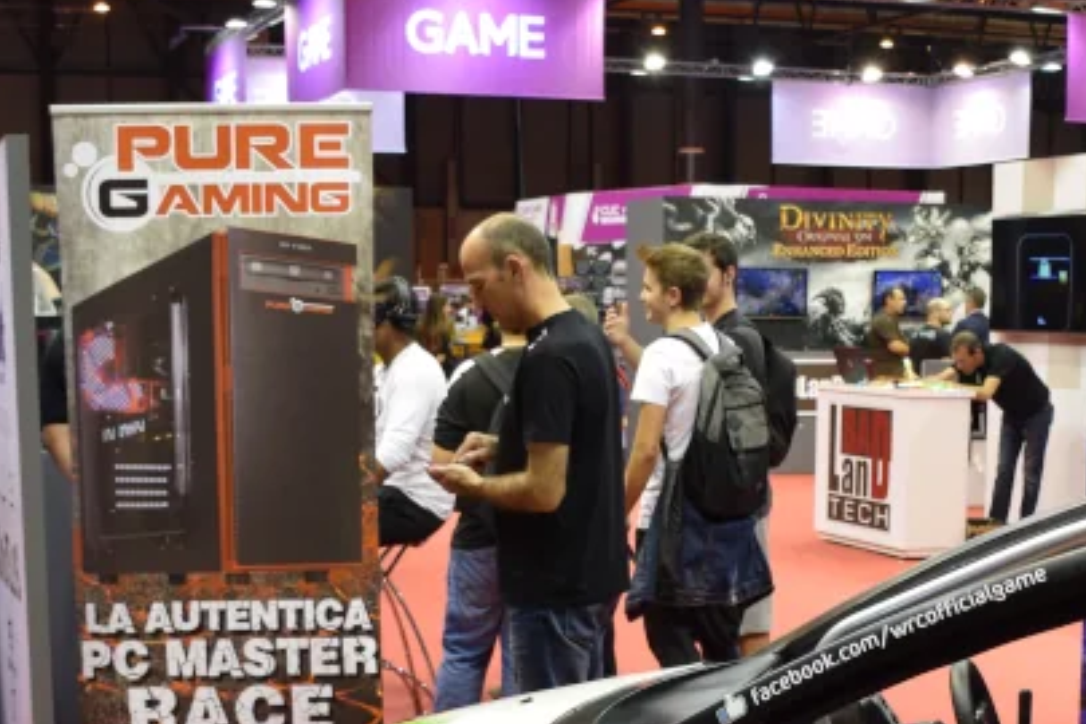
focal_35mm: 64
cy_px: 668
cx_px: 619
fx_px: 1931
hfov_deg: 31.4
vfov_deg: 20.7
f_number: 4
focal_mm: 18
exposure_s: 1/60
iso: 450
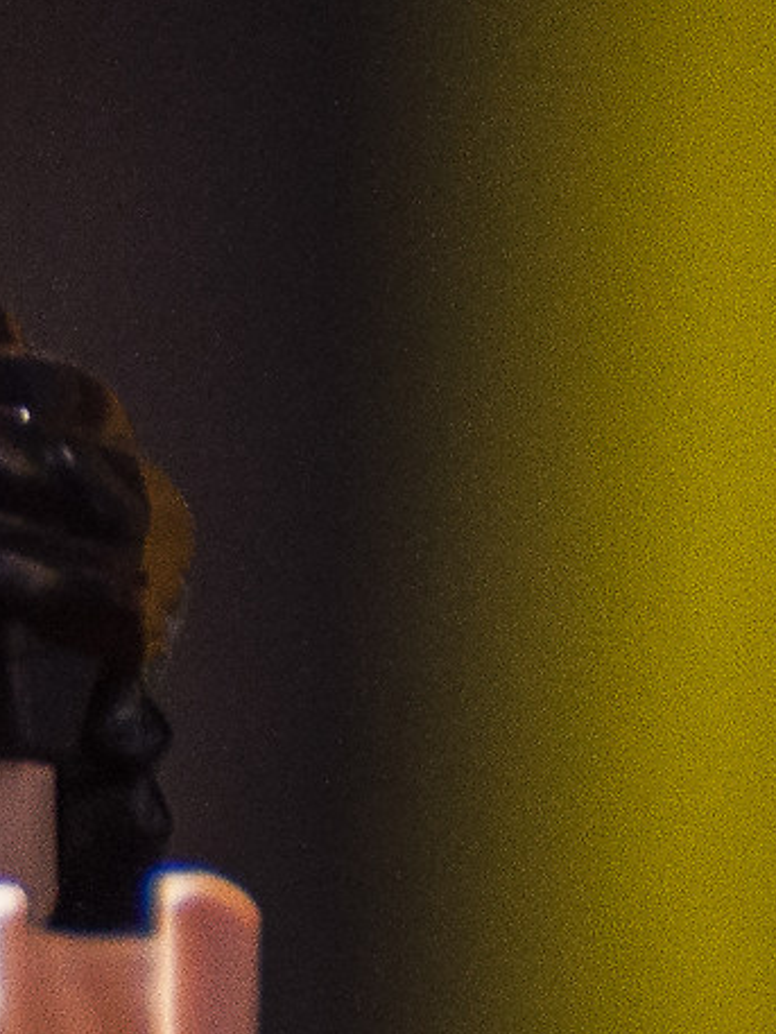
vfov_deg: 0.9
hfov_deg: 0.7
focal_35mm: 2271
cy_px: 939
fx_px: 67848
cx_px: -317
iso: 800
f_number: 5.6
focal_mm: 300
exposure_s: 1/15
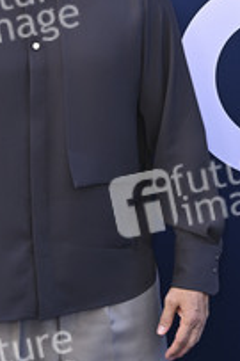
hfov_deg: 11.5
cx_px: 39
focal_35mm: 118
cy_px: 107
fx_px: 1182
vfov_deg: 17.3
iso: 320
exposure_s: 1/200
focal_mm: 60
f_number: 5.6
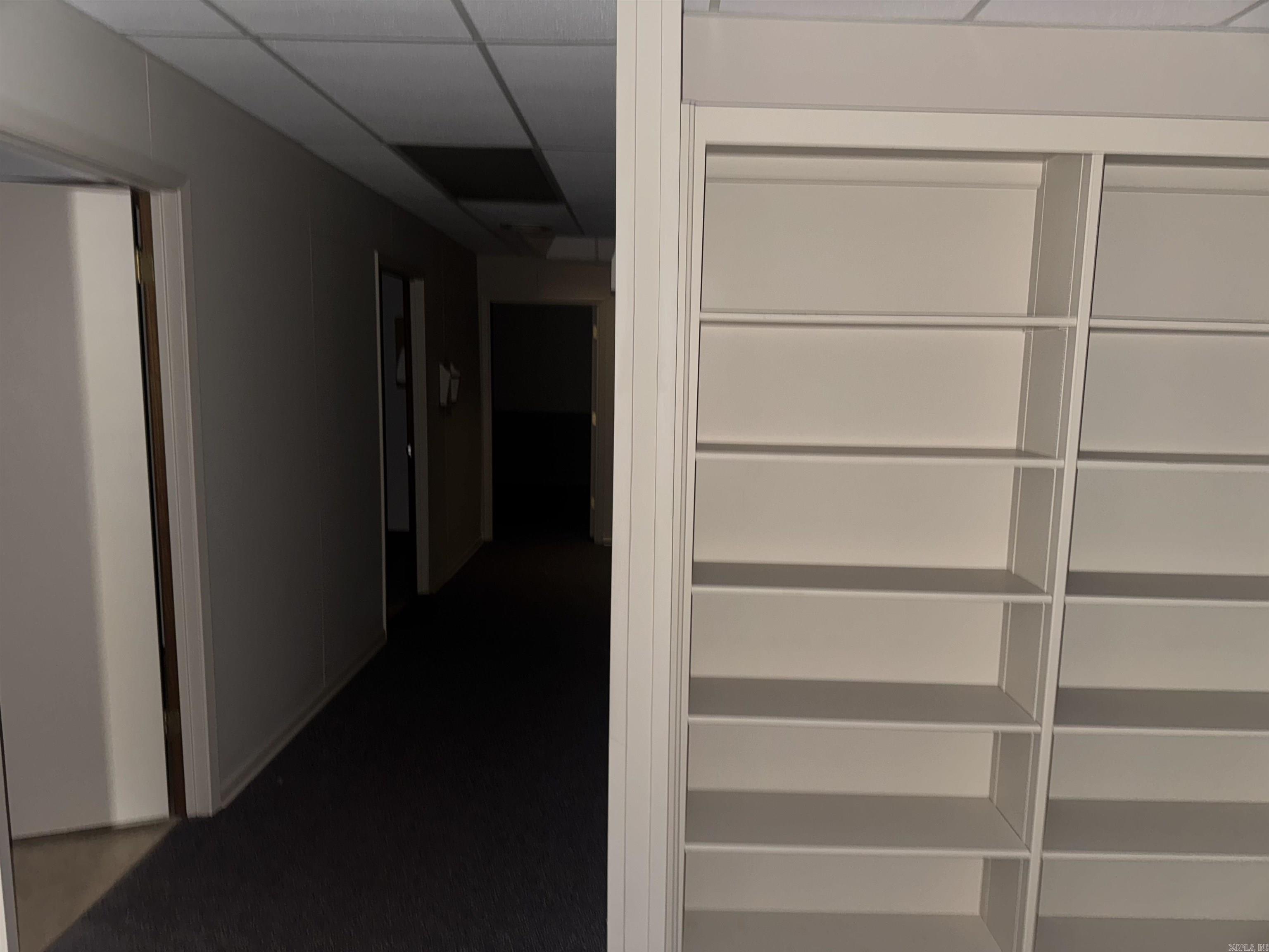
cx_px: 634
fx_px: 880
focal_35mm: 24
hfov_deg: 71.6
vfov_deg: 56.8
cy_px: 476
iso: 100
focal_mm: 6.76
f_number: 1.78
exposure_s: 1/4
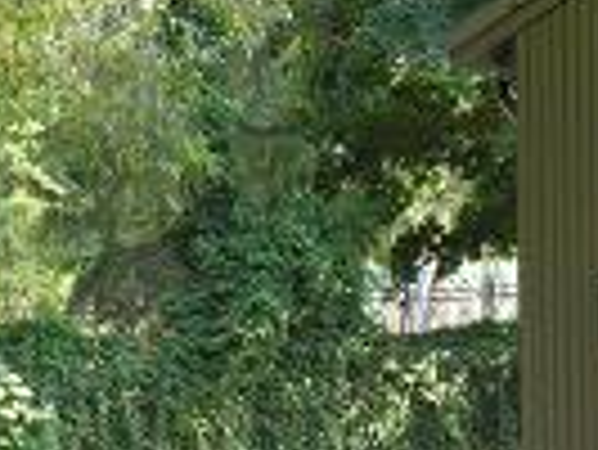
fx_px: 5654
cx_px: -202
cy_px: 770
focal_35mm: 327
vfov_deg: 4.5
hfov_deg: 6.0
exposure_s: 1/60
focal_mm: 18.1
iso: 100
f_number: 4
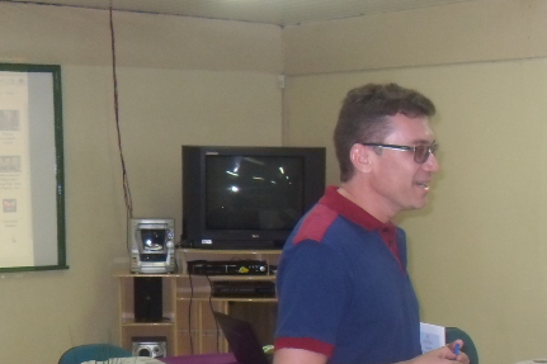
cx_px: 459
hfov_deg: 23.7
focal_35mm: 84
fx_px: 1276
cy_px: 420
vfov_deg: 15.7
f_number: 2.8
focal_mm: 6.3
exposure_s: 1/45
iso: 200
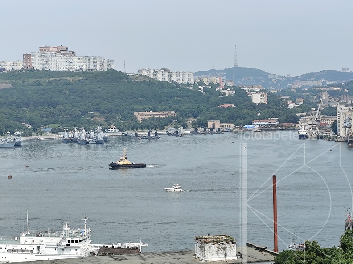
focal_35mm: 93
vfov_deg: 15.9
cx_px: 176
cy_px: 132
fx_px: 948
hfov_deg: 21.1
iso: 50
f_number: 1.65
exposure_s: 1/873
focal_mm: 6.19
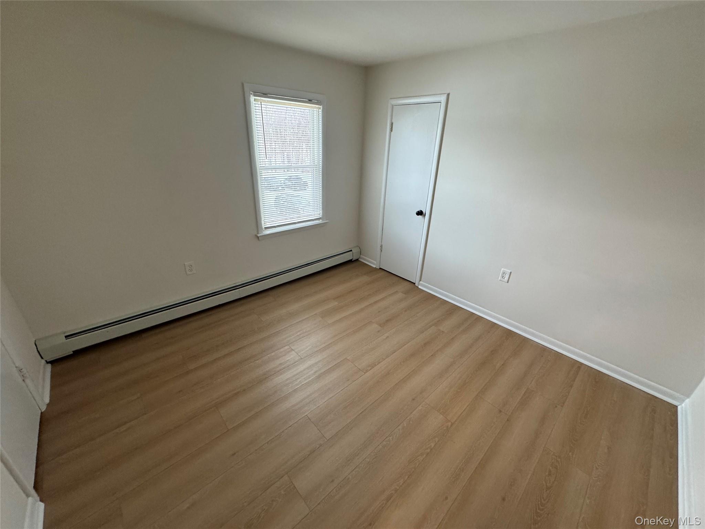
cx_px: 352
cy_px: 264
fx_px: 285
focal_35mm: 14
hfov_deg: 102.1
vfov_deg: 85.7
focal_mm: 2.22
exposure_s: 1/120
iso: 250
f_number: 2.2
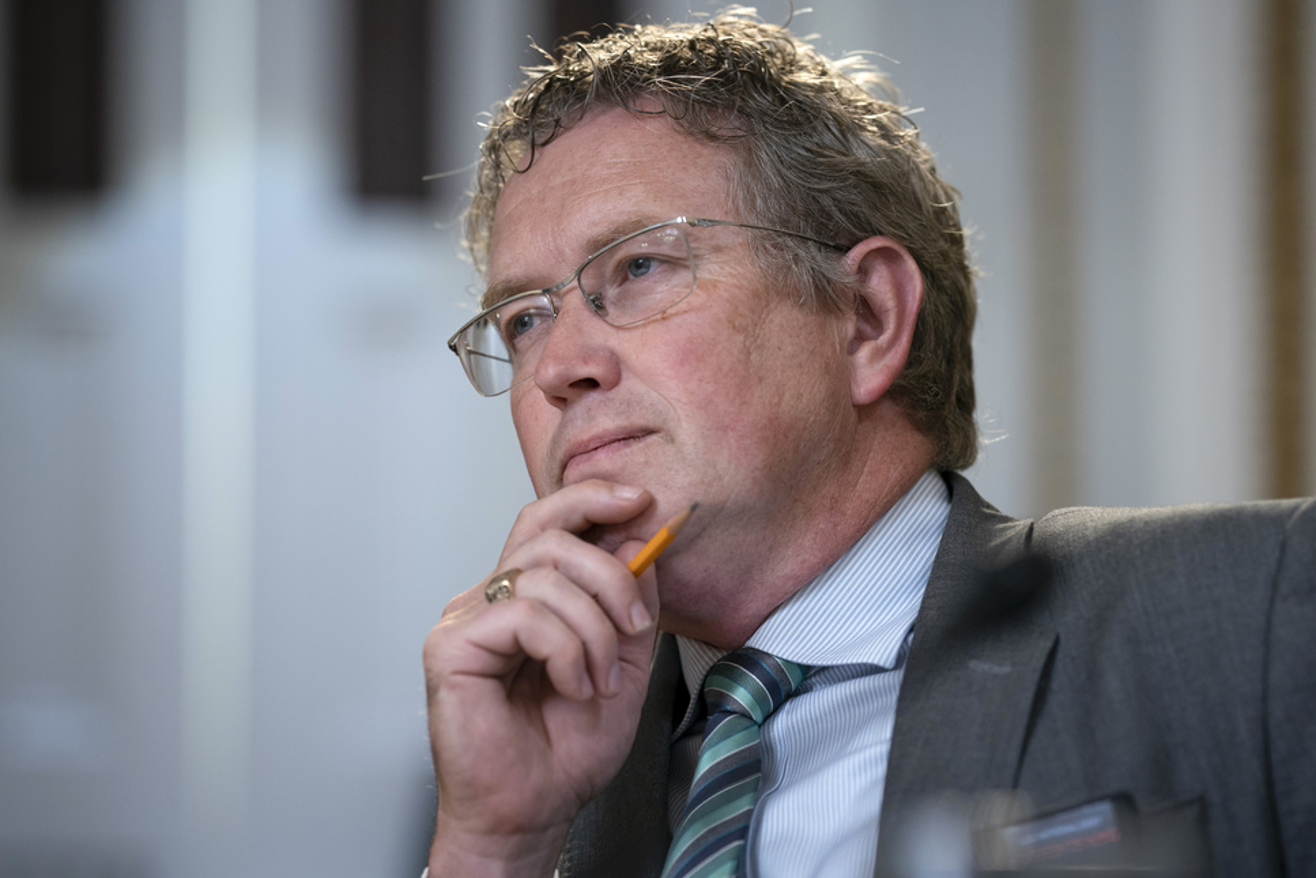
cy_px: 423
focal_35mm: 143
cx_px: 644
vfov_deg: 9.6
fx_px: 5228
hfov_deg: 14.3
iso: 1600
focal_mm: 135
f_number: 2.5
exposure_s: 1/320
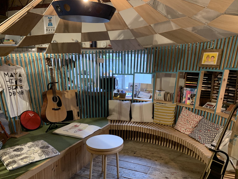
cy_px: 94
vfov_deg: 48.2
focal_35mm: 29
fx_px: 199
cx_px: 132
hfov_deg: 61.5
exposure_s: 1/40
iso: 400
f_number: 1.8
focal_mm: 4.25
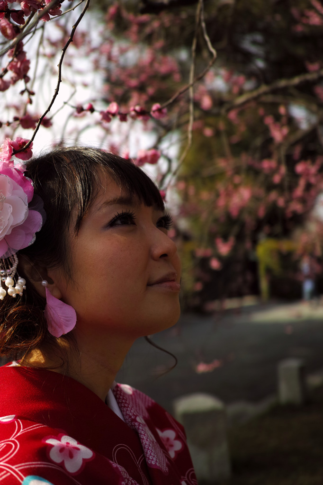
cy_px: 242
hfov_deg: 29.8
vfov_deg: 43.6
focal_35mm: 45
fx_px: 606
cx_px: 162
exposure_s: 1/1000
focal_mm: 30
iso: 100
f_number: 2.8
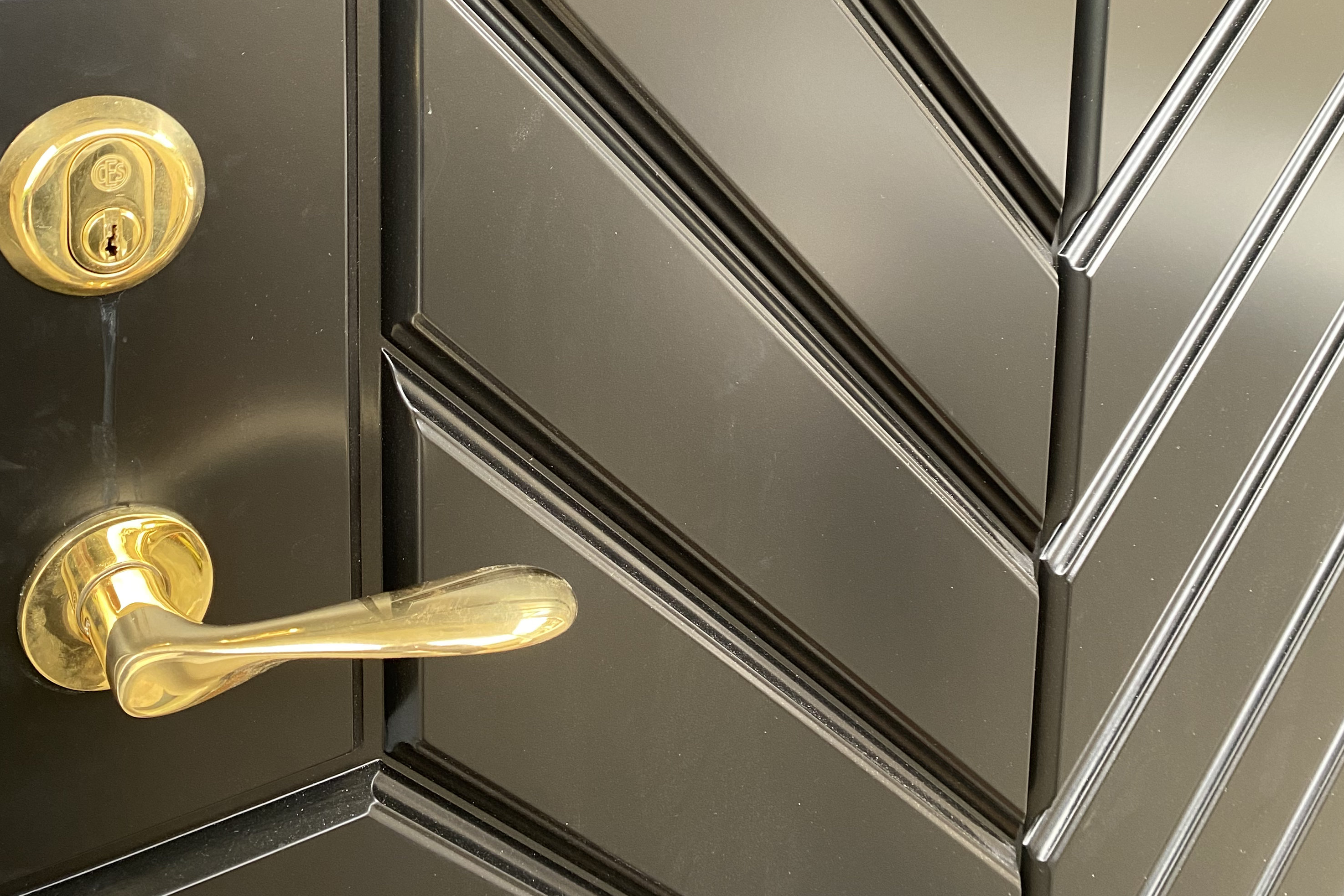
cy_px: 0
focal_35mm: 37
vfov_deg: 33.0
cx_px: 682
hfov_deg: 51.9
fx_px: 1381
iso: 125
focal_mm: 4.25
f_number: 1.8
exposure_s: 1/74
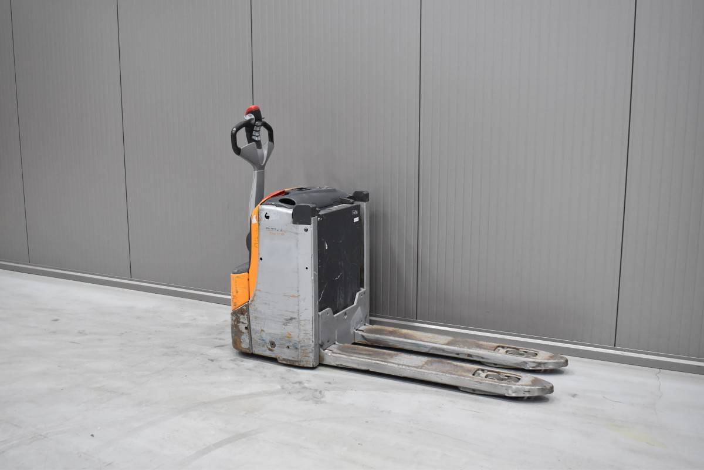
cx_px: 352
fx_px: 704
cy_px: 235
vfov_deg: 36.9
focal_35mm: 36
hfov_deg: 53.1
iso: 1600
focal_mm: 24
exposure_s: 1/60
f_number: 4.5
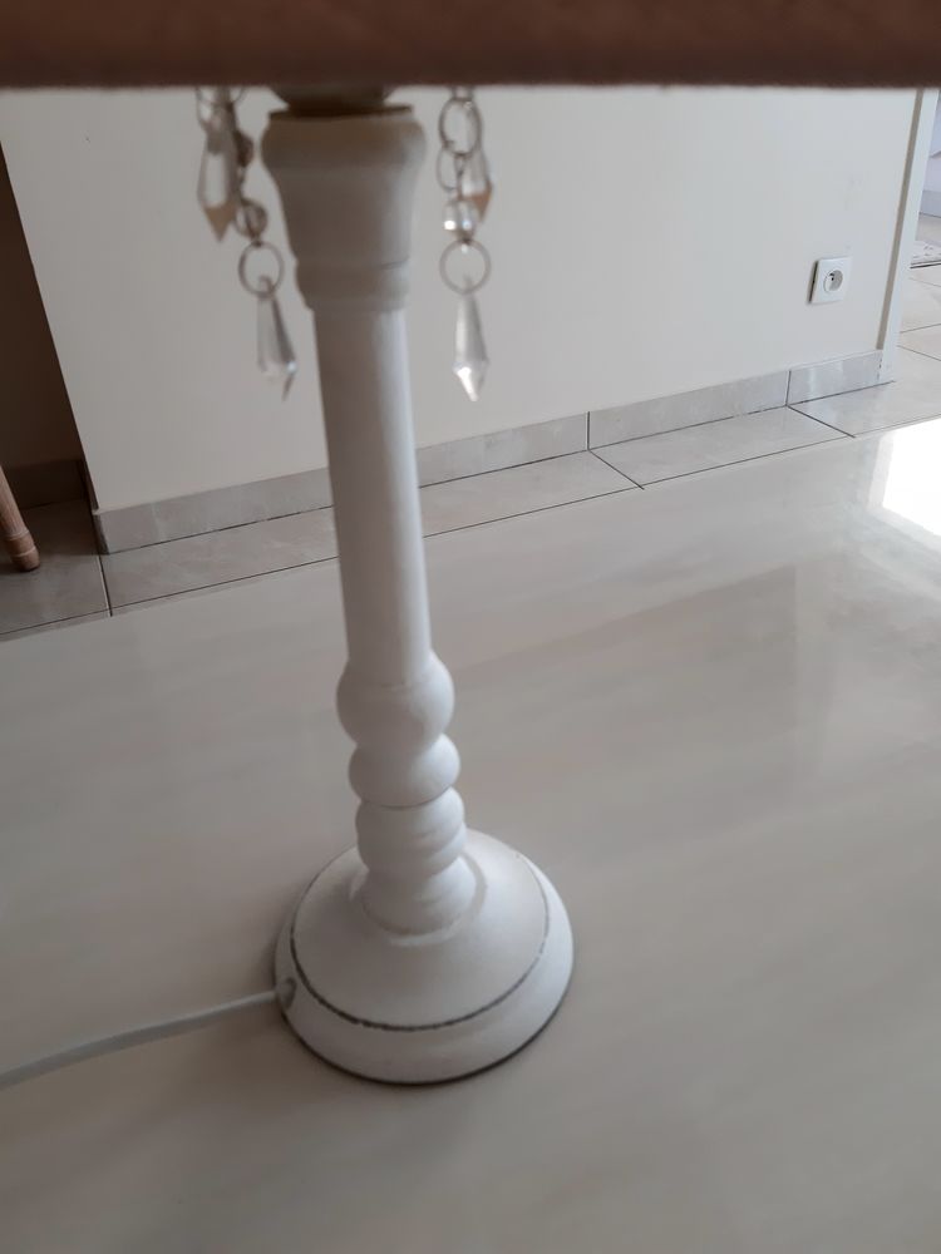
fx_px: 979
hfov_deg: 51.4
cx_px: 470
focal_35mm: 27
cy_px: 627
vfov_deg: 65.3
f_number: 1.7
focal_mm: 3.93
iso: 100
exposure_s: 1/50
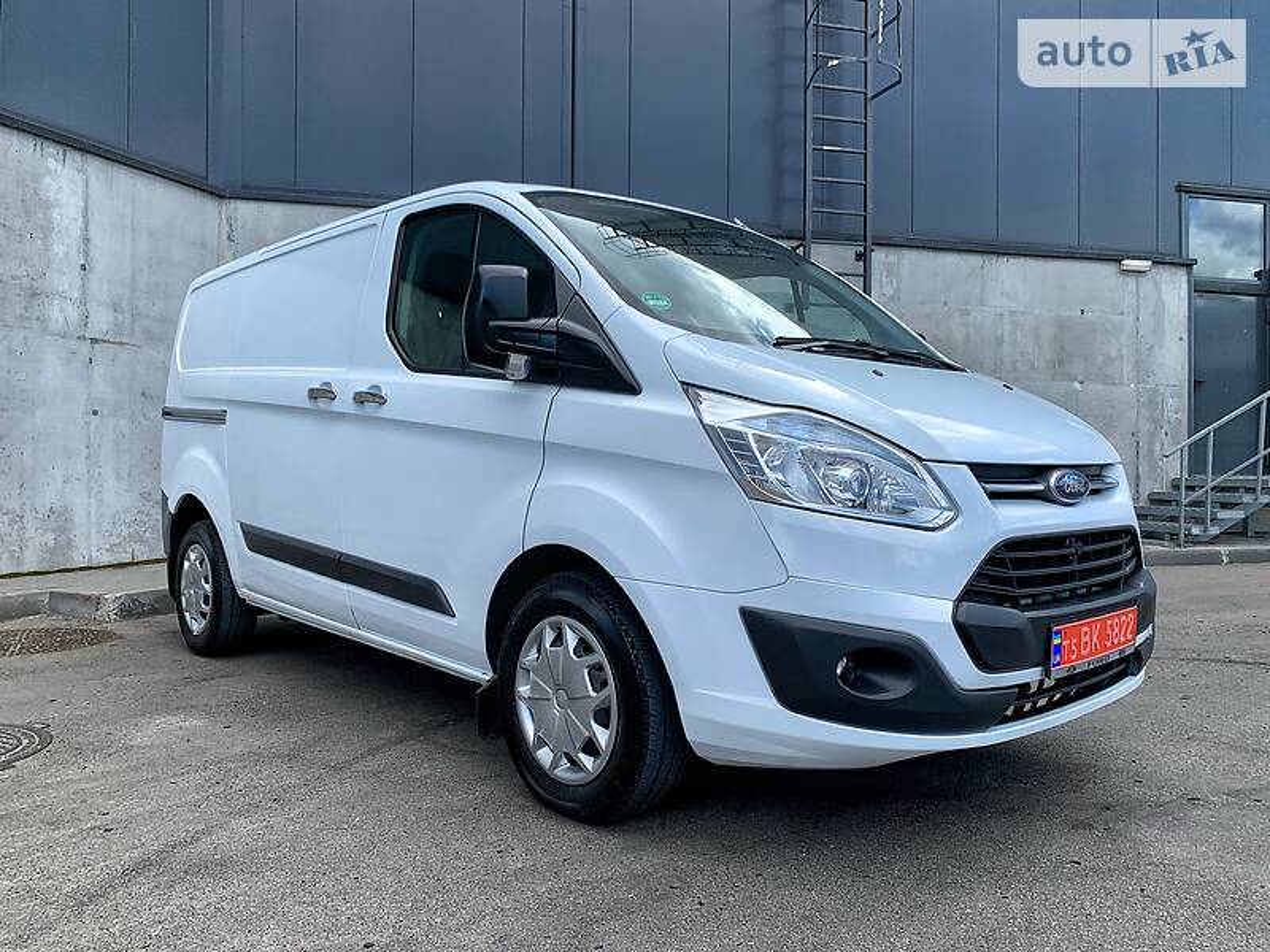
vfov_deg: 53.1
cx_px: 635
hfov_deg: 67.3
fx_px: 954
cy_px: 476
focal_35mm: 26
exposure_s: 1/1054
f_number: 1.8
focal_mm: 4.2
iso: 25
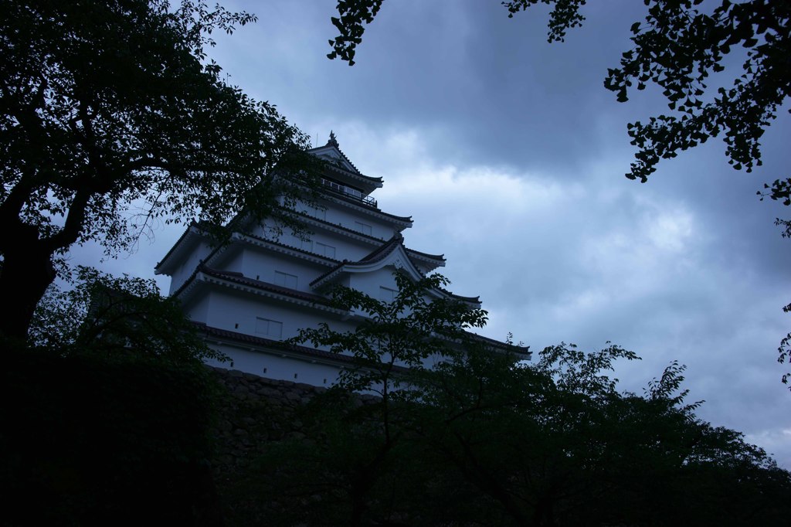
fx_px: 571
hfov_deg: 69.4
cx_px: 396
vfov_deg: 49.5
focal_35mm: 26
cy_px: 264
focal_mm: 26
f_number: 8
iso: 50
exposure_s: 1
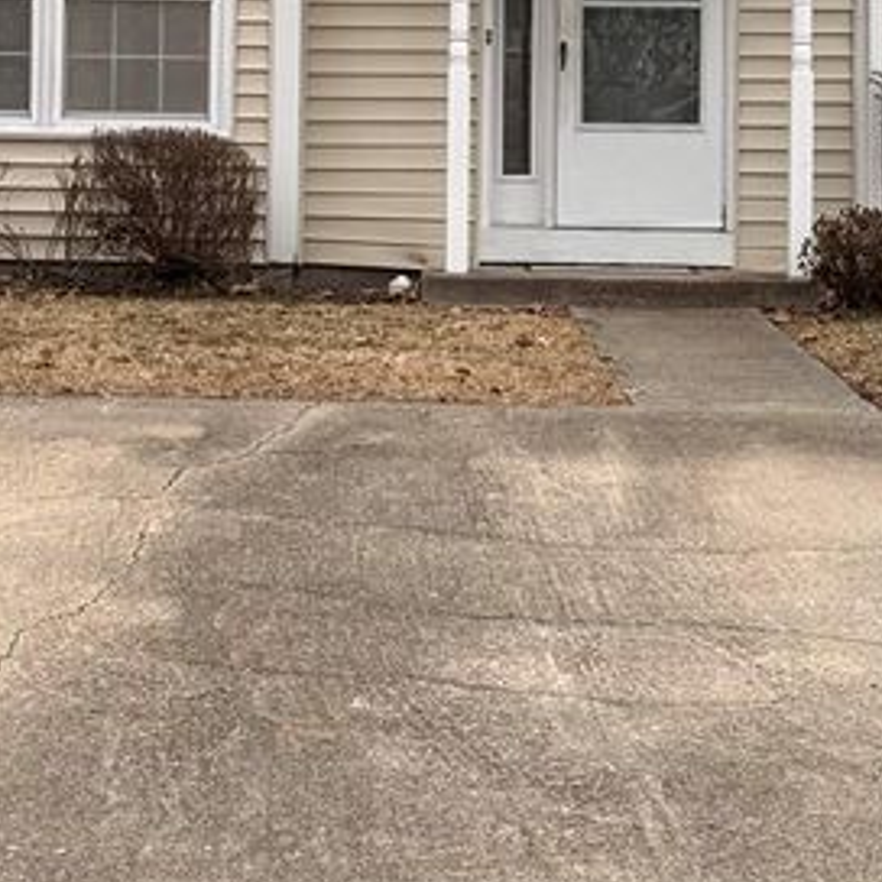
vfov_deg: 16.4
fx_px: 2998
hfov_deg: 16.7
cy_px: 37
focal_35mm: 104
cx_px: 331
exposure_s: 1/422
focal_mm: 6.76
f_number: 1.78
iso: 64
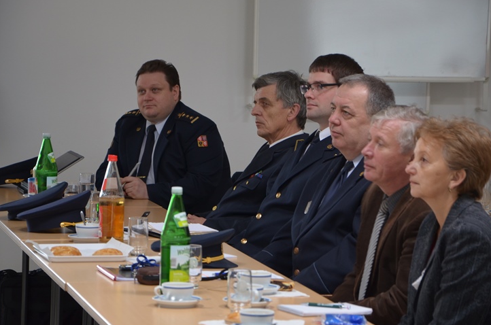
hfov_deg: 11.8
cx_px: 222
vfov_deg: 7.8
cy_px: 167
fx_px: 2375
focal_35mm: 175
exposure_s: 1/20
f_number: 5.6
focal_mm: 105
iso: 500
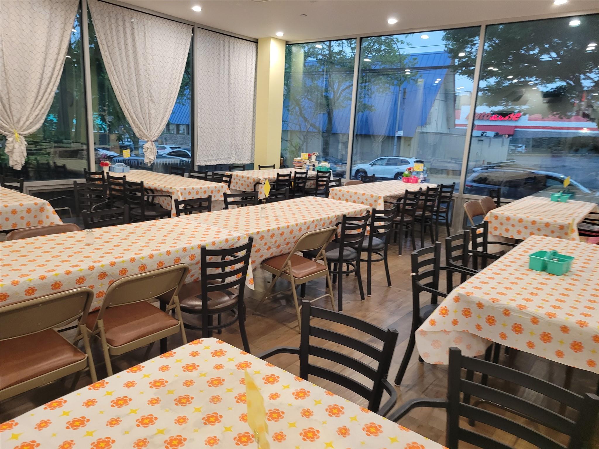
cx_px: 300
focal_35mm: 26
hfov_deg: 67.3
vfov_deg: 53.1
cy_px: 224
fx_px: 450
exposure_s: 1/40
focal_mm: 5.4
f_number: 1.8
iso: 320
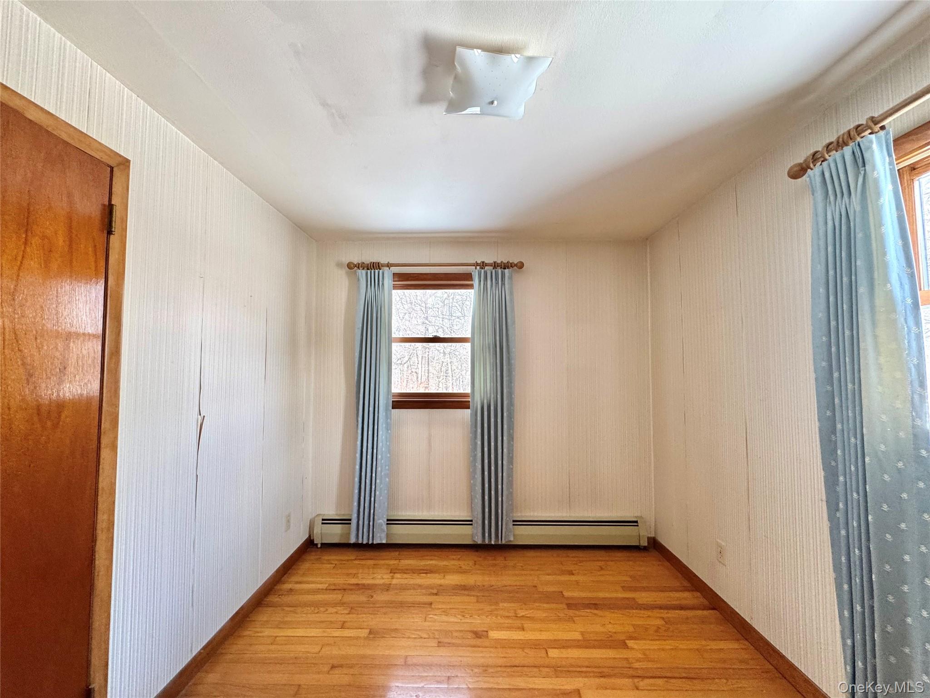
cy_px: 349
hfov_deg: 102.1
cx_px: 465
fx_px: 376
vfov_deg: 85.7
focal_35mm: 14
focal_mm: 2.22
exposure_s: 1/99
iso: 160
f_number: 2.2
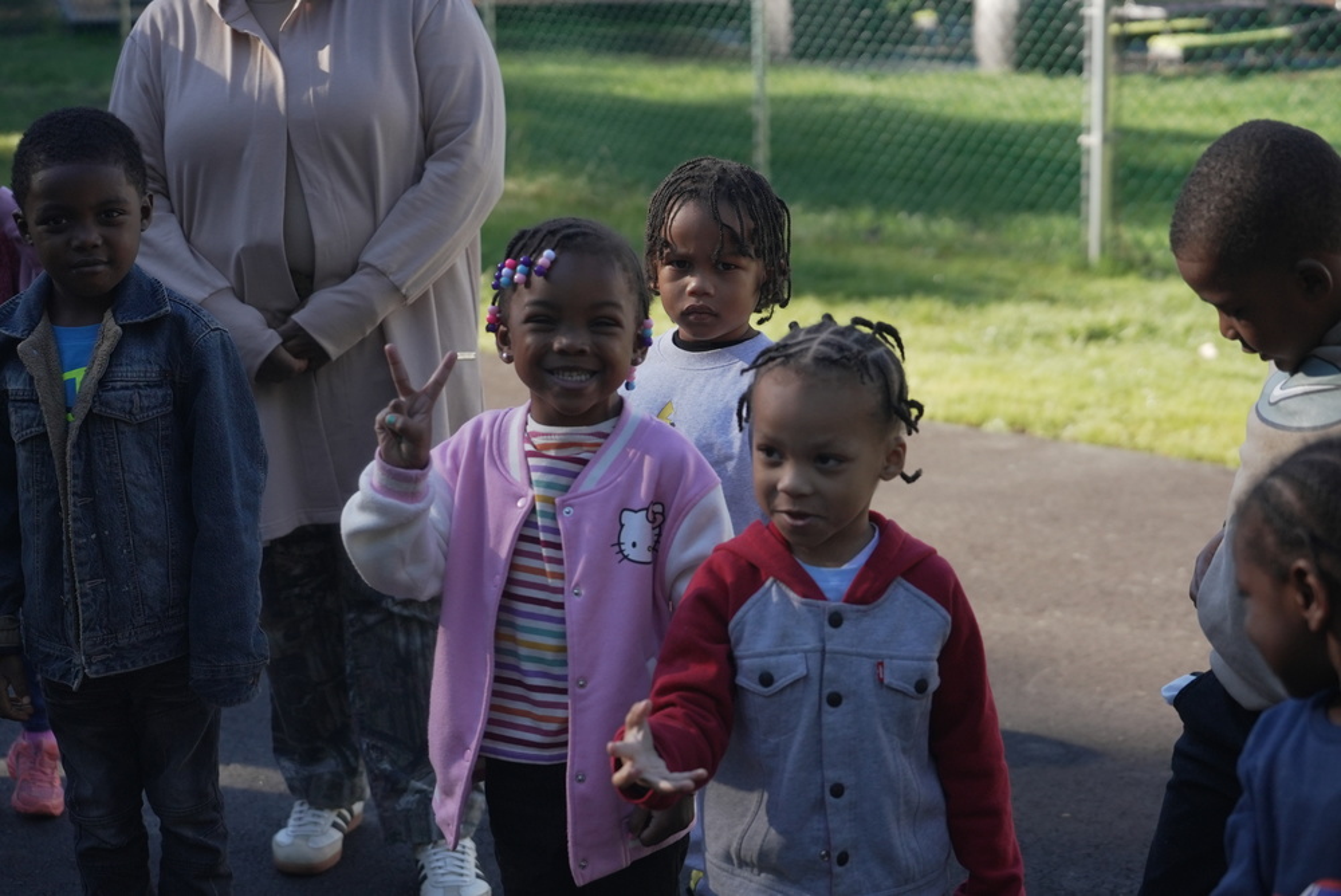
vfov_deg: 19.5
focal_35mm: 70
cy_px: 448
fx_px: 2609
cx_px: 670
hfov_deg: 28.8
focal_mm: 70
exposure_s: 1/6400
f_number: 4
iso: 2000
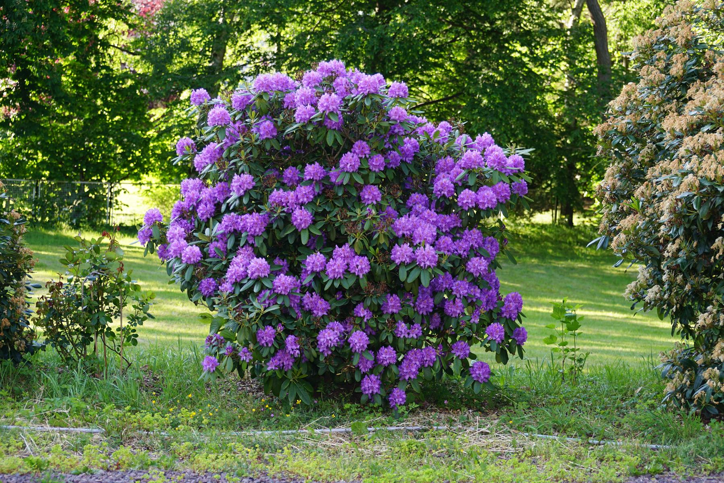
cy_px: 242
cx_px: 362
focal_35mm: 82
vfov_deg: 16.6
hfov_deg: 24.6
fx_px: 1659
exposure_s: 1/100
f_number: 4.5
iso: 200
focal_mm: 55
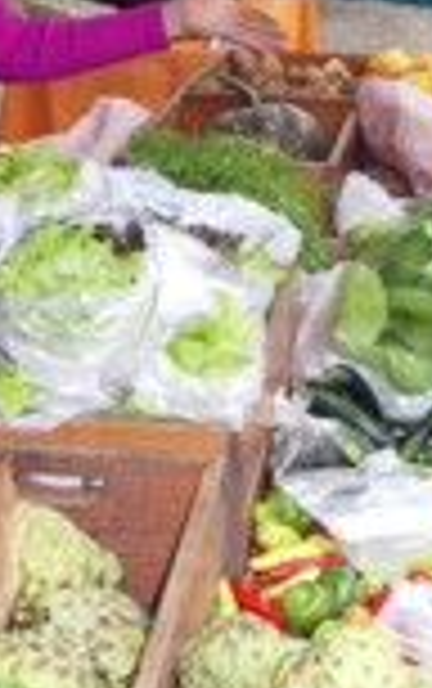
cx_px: 158
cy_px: 378
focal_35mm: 97
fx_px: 1822
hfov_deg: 13.5
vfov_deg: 21.4
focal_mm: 5.8
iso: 80
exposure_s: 1/80
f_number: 2.6
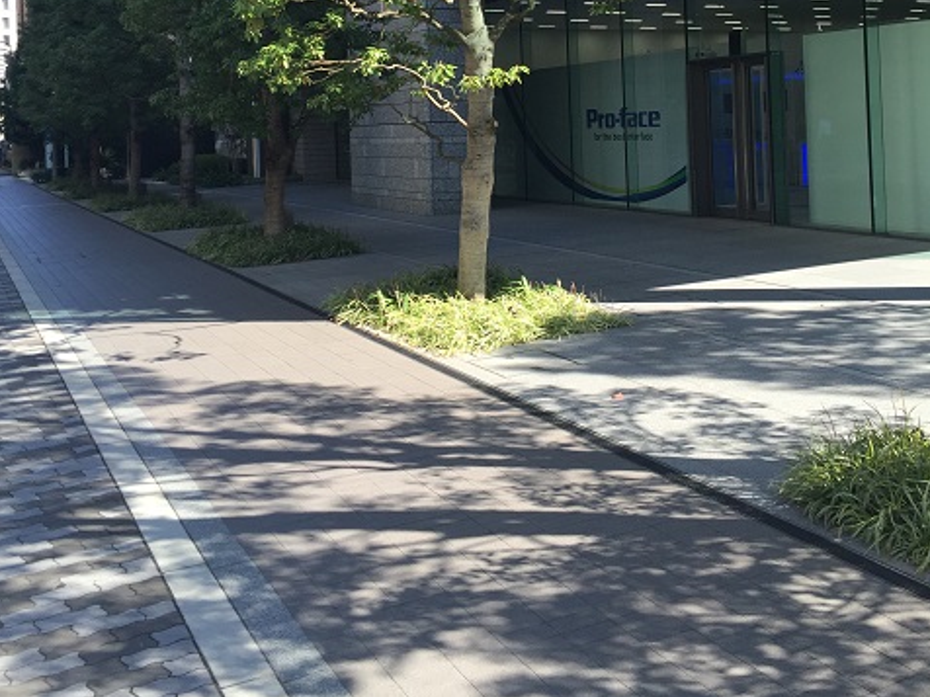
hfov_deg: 47.9
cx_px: 467
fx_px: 1048
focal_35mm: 39
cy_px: 107
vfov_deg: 35.2
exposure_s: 1/507
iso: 32
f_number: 2.2
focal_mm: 4.15
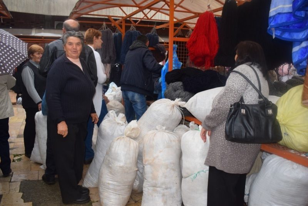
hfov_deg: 59.5
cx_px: 154
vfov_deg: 41.7
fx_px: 270
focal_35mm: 32
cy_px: 103
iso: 800
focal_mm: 21
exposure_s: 1/100
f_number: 5
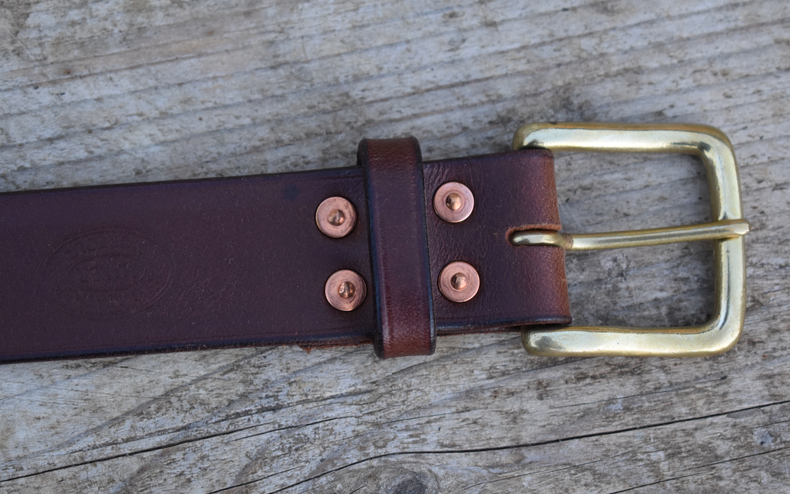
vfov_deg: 15.5
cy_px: 244
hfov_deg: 24.5
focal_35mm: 85
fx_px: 1820
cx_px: 395
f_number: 5.6
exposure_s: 1/125
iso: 800
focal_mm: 55
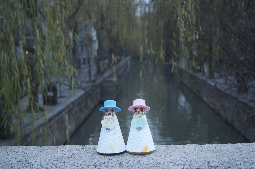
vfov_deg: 25.6
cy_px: 84
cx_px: 128
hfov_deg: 37.9
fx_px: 371
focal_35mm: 52
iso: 400
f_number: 5
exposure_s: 1/20
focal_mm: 35
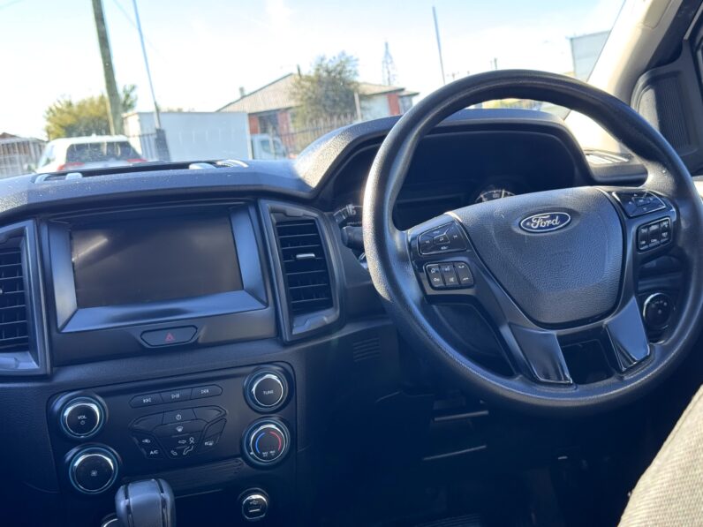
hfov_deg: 39.7
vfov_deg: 30.3
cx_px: 352
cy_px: 264
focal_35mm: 48
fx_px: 975
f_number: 1.78
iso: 50
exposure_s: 1/127
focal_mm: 6.76
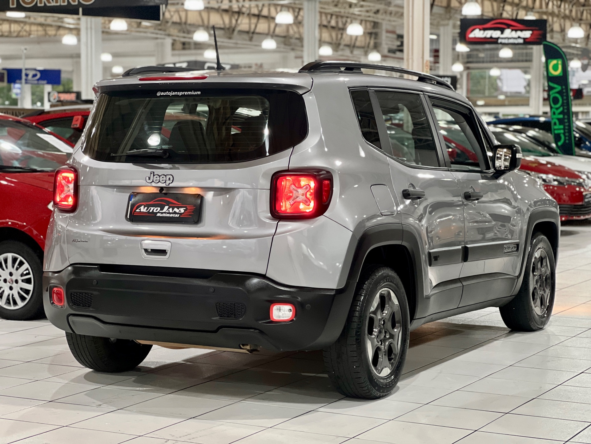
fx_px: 1315
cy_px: 222
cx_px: 296
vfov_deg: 19.1
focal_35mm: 77
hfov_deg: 25.3
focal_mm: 9
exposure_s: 1/30
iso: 320
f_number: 2.8
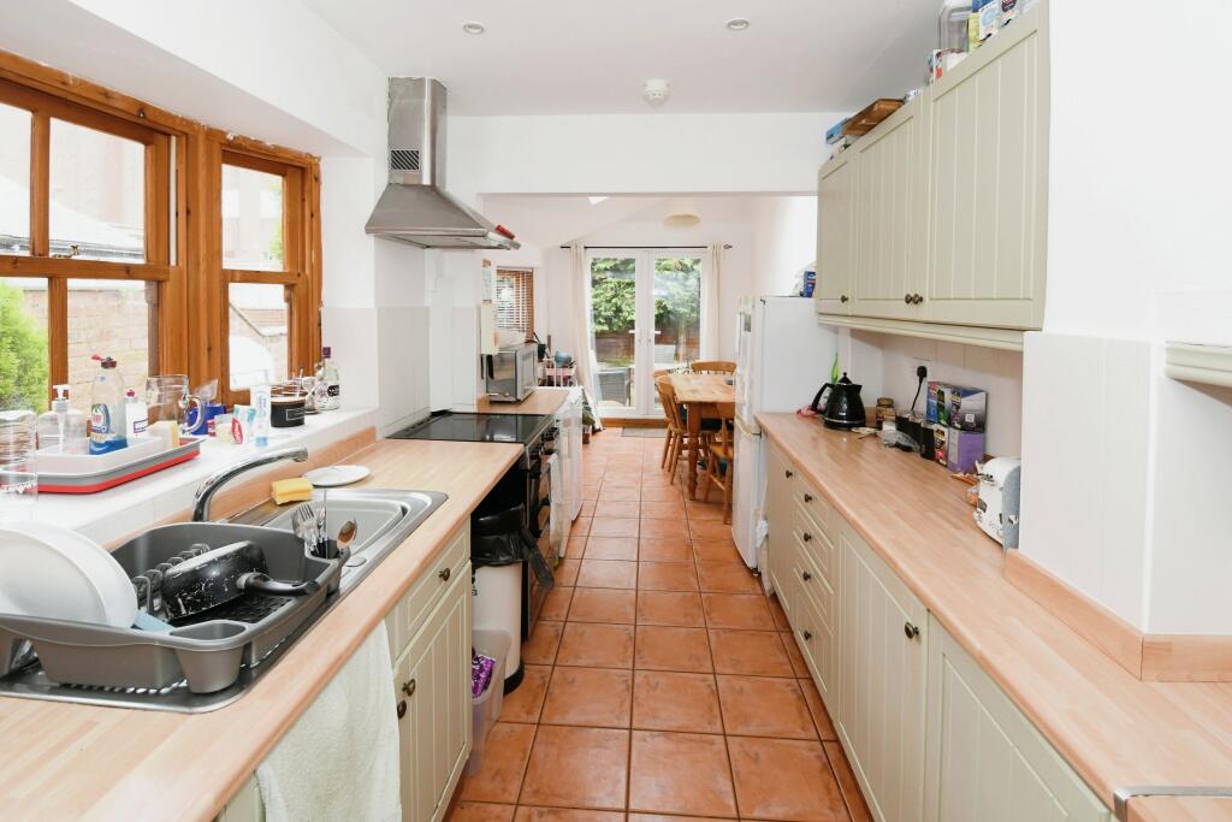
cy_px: 411
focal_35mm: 15
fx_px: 513
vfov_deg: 77.3
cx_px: 616
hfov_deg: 100.4
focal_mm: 10
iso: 800
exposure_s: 1/60
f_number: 7.1
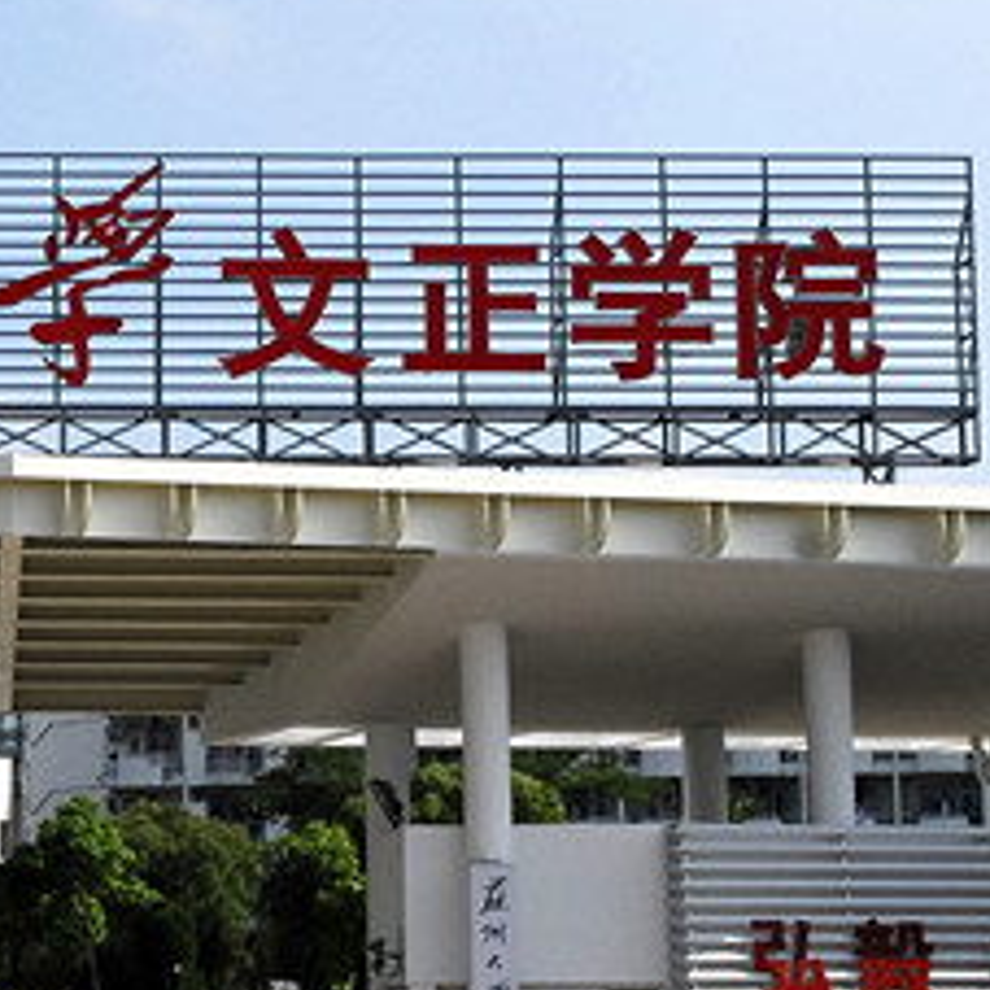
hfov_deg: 13.7
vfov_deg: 13.8
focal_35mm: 126
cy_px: 438
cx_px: 22
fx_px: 4077
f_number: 11
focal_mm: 28
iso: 400
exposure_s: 1/500
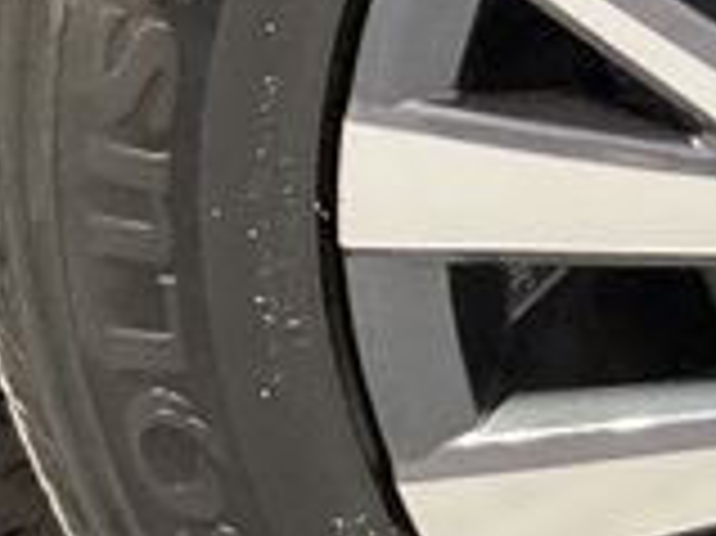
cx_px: 1292
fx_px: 3617
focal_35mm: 175
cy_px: 149
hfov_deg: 10.6
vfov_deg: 8.5
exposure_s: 1/50
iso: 200
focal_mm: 3
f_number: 1.8
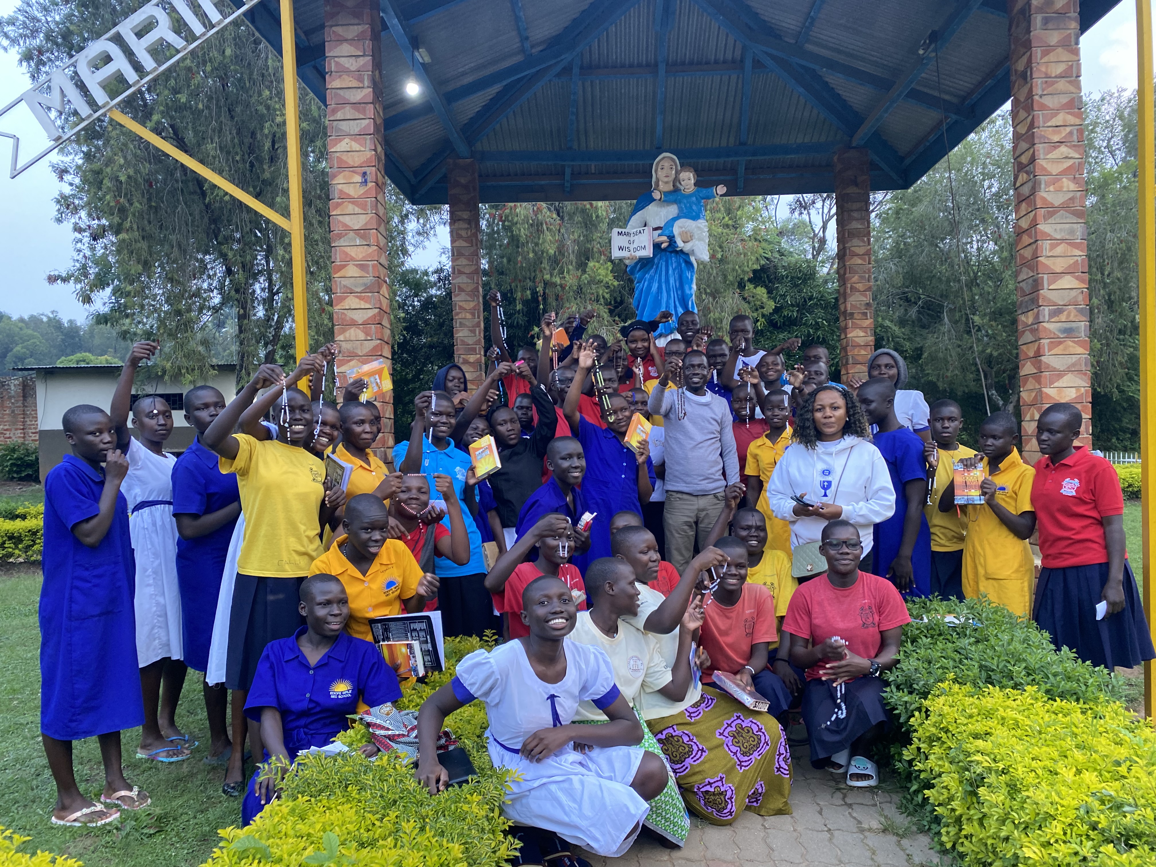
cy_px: 434
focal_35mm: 26
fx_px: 868
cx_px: 578
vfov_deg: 53.1
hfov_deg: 67.3
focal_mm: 4.25
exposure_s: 1/62
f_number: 1.8
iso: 125
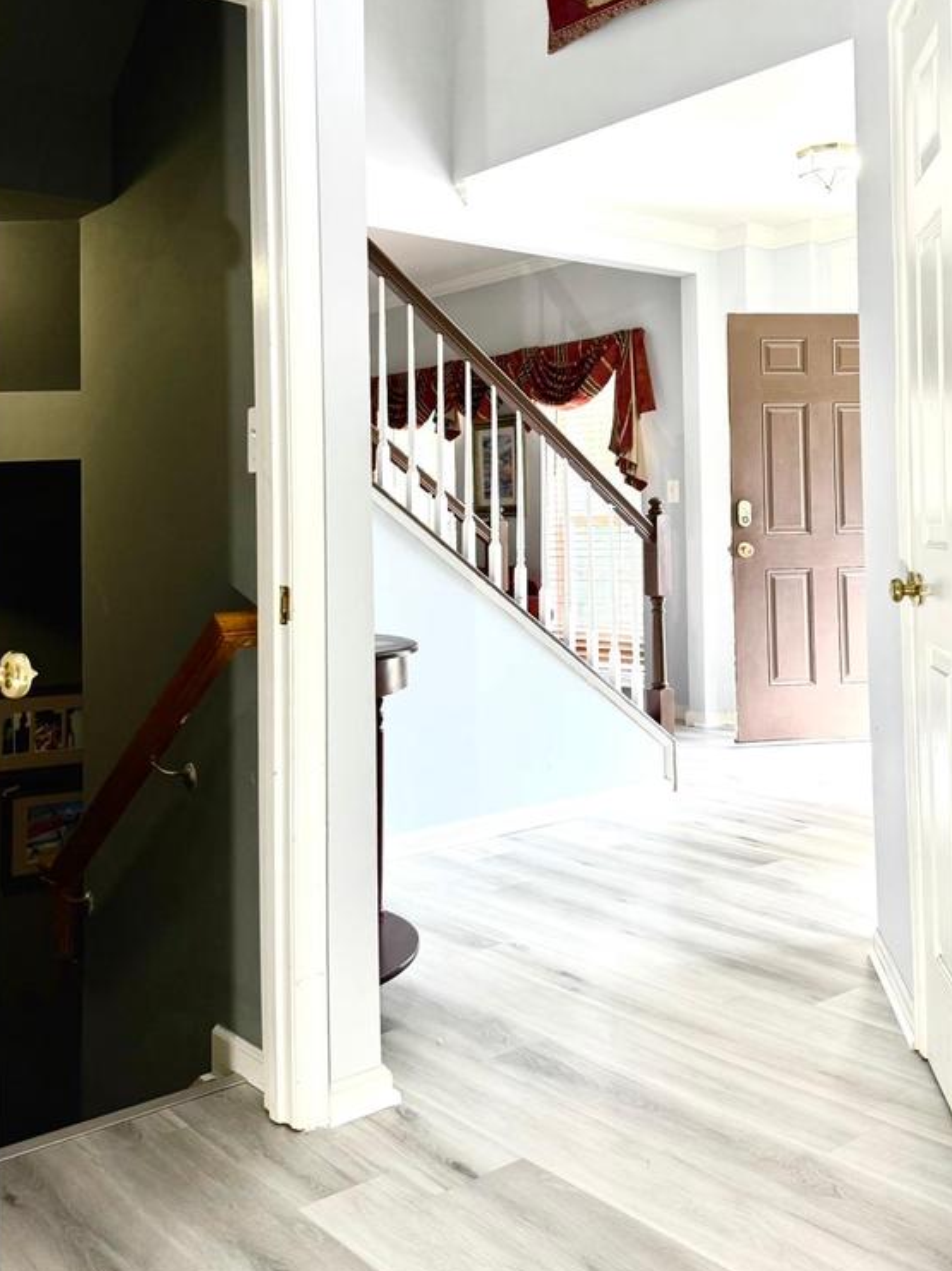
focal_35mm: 35
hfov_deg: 40.3
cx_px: 621
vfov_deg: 52.3
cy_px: 506
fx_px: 1285
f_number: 1.78
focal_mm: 6.76
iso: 160
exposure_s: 1/120
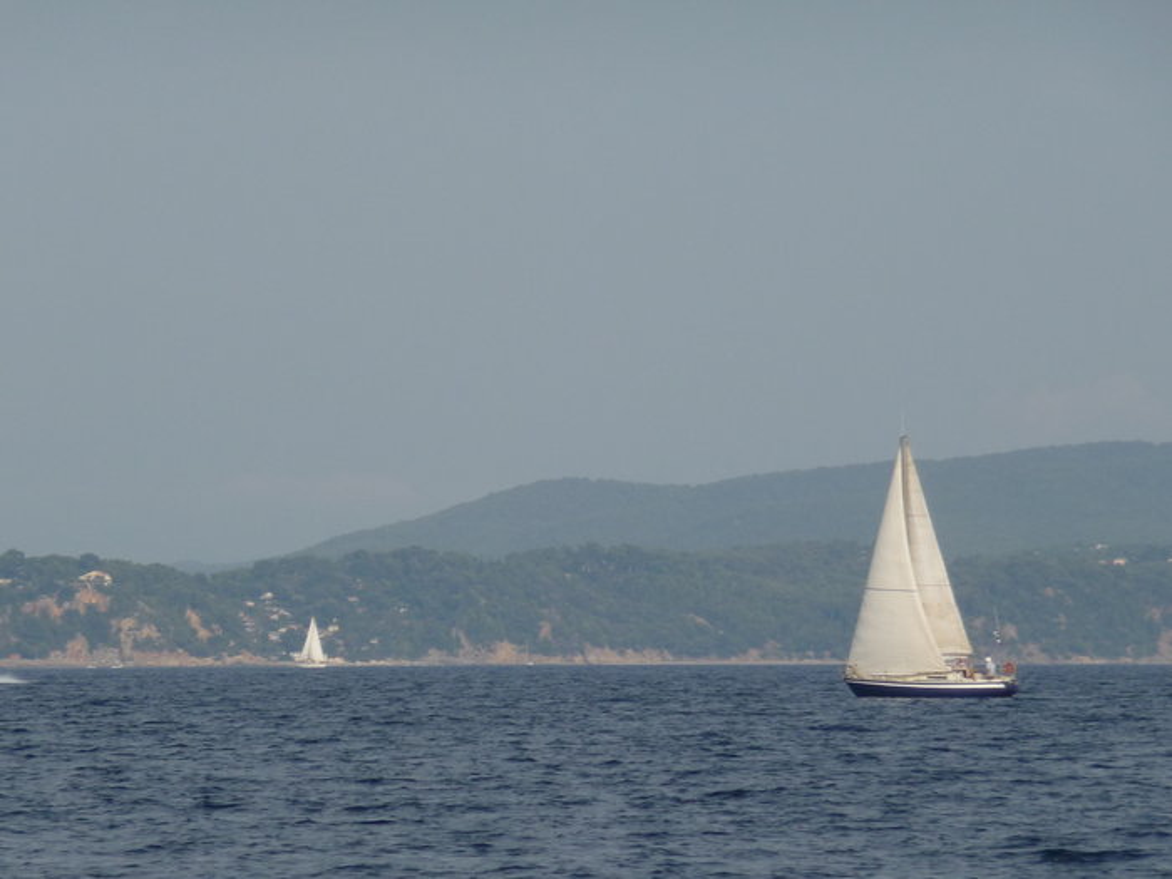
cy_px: 440
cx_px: 586
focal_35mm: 329
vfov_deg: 4.5
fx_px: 11139
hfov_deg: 6.0
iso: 100
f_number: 4.9
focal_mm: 44
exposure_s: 1/800
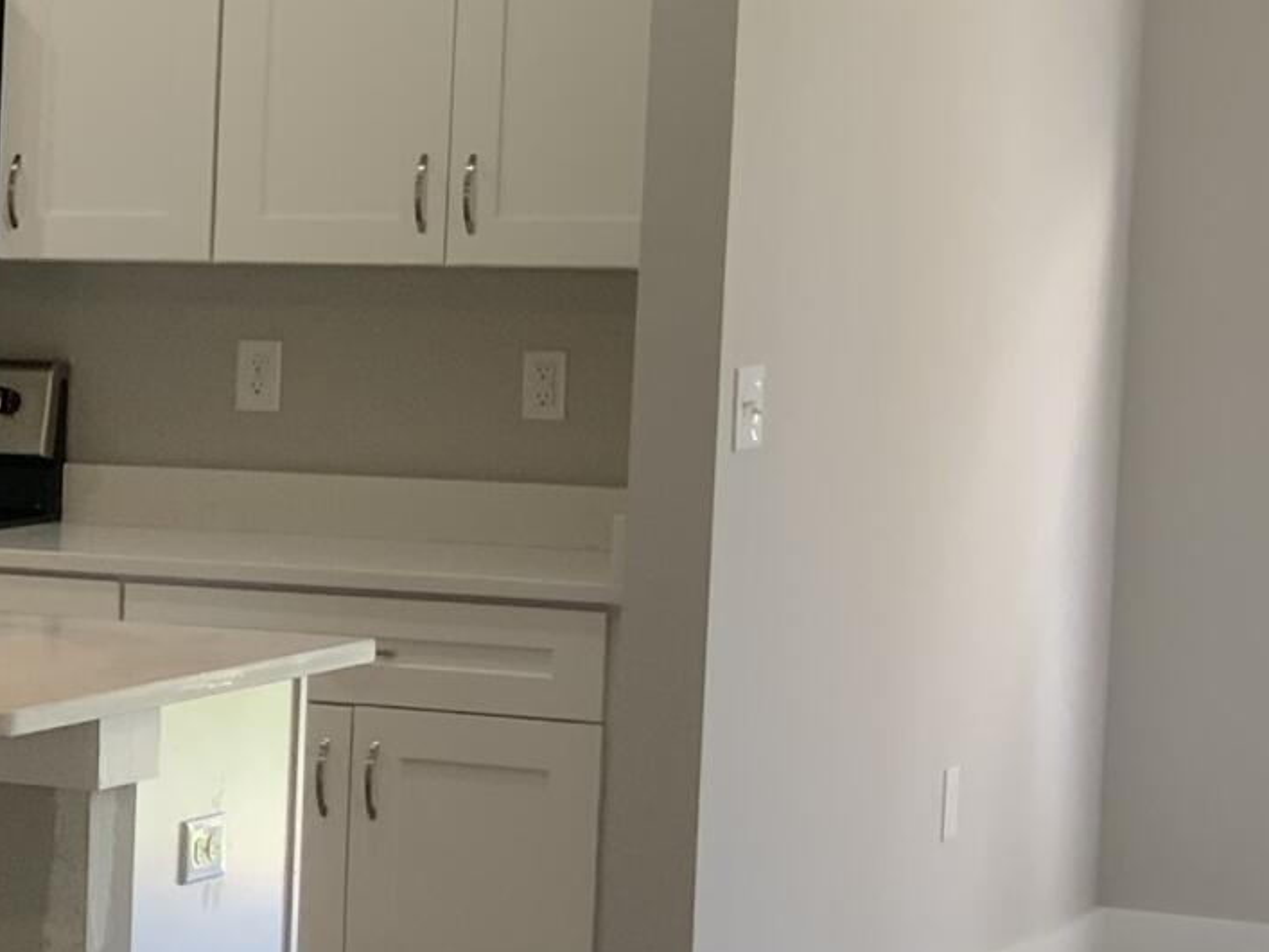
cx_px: -1059
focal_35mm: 123
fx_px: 4508
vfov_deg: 12.0
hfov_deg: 14.1
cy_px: 665
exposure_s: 1/60
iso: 50
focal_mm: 3
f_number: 1.8
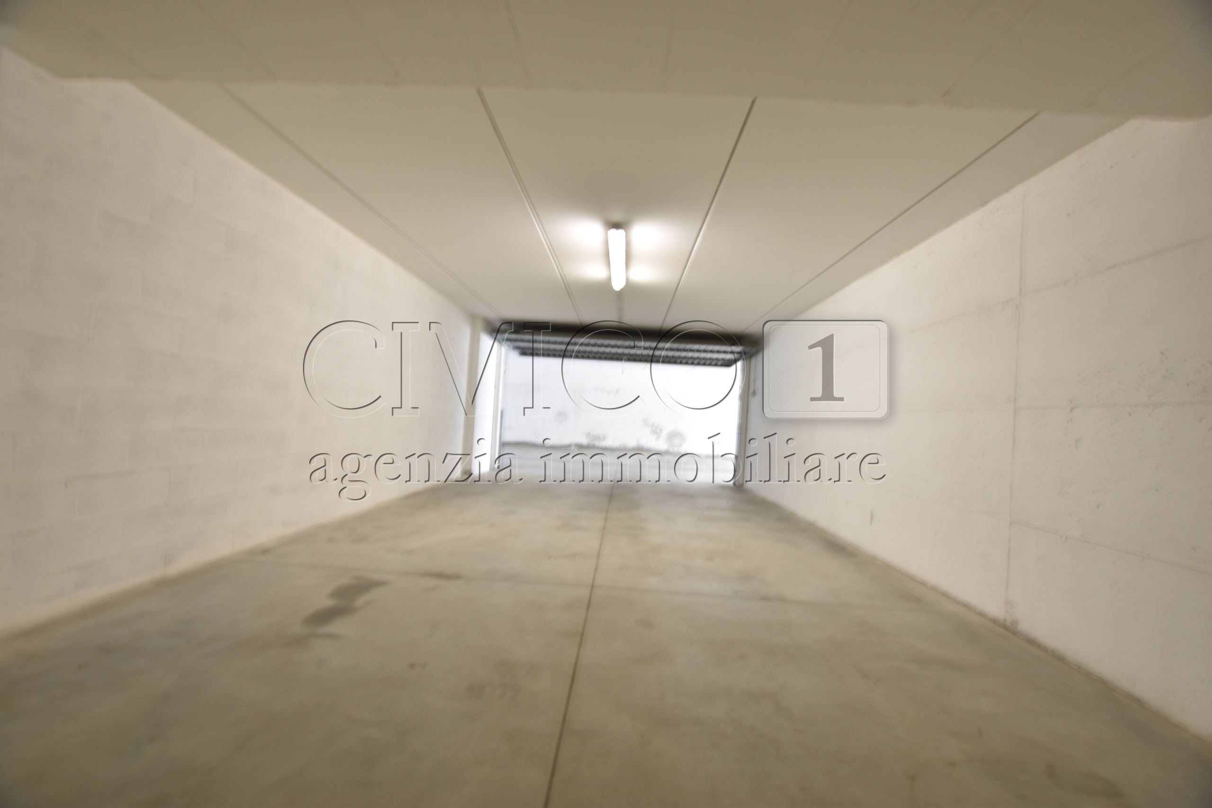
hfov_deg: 100.4
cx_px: 606
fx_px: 505
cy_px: 404
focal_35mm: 15
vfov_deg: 77.3
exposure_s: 1/2
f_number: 4.5
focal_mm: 10
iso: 100
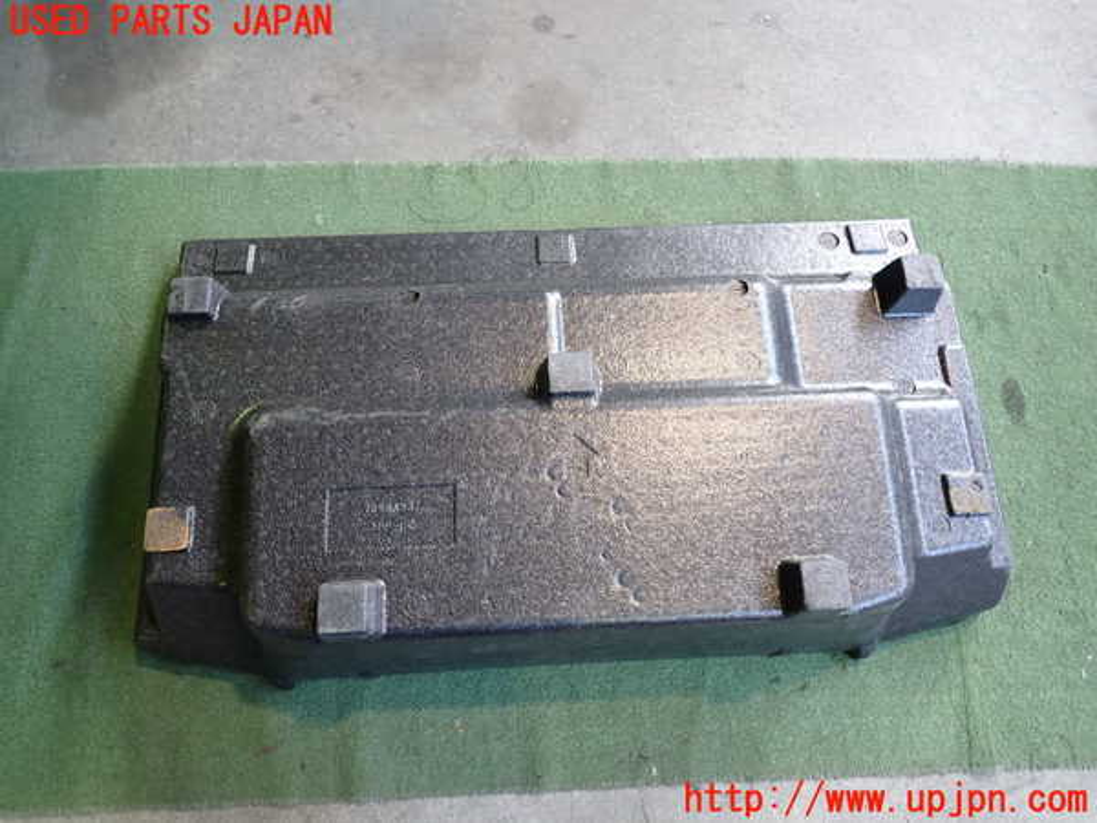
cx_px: 548
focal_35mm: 25
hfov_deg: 69.4
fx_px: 792
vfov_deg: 54.9
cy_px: 412
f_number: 2
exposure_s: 1/50
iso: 200
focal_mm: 4.5
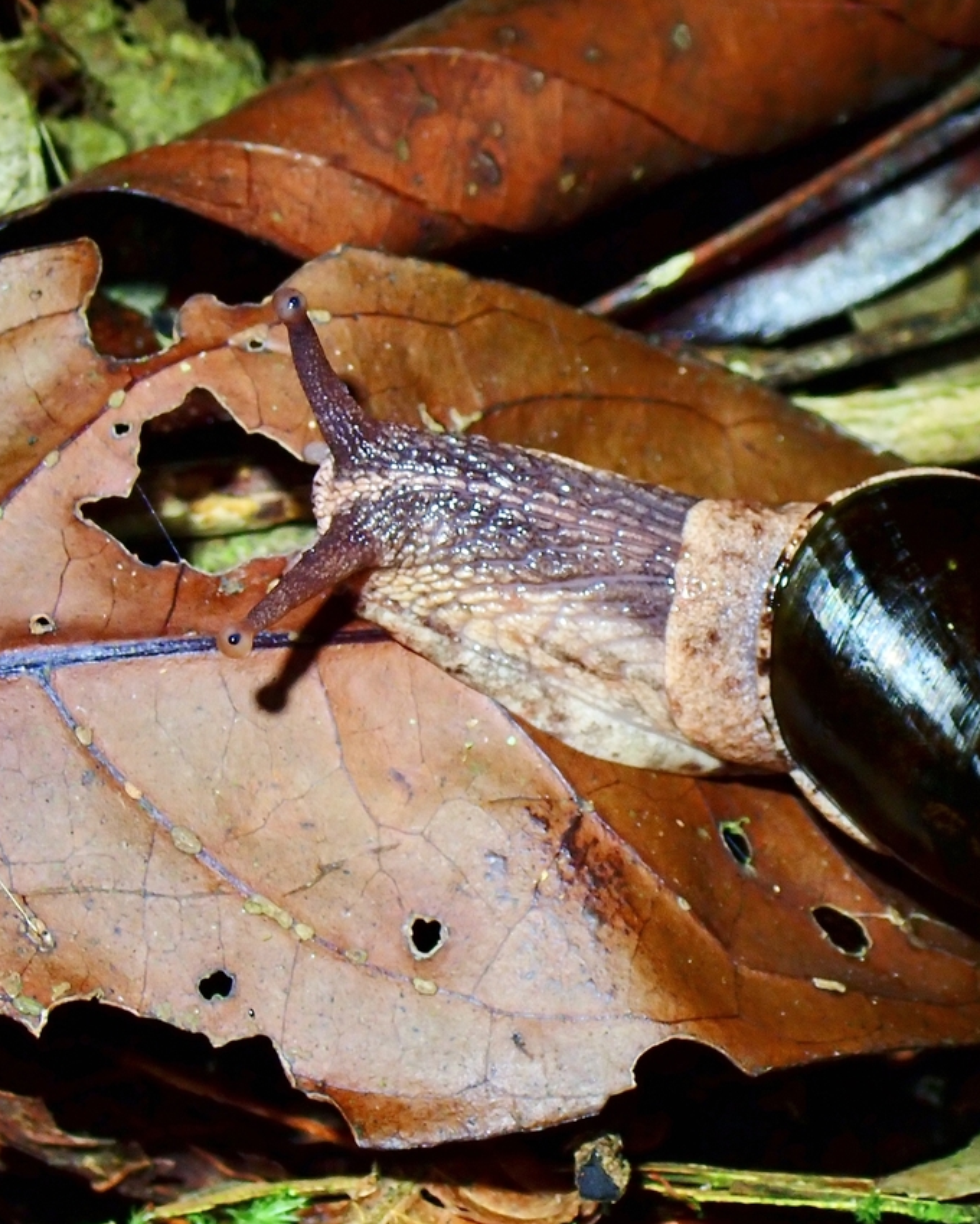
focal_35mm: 131
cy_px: 615
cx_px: 772
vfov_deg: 14.7
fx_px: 4746
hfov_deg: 11.7
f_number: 6.3
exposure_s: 1/200
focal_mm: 18
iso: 200
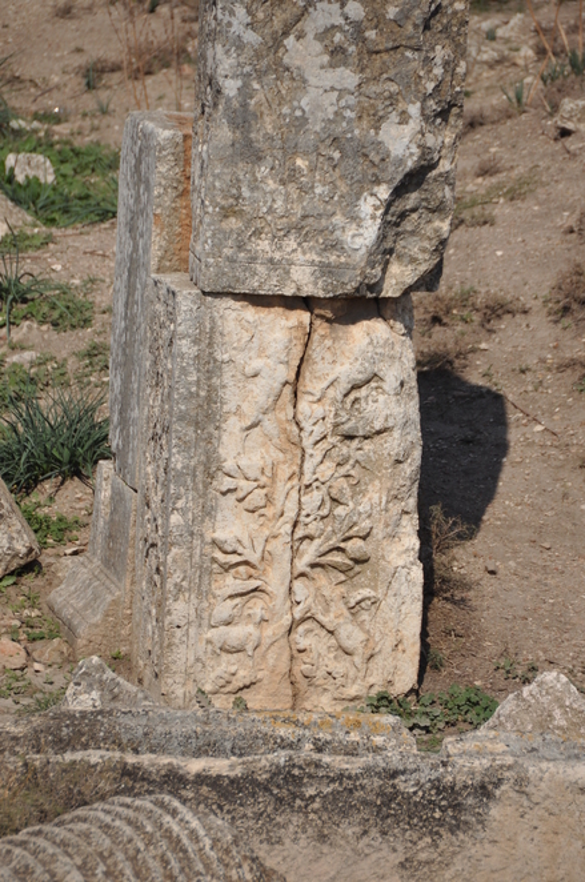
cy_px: 441
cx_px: 292
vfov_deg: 6.9
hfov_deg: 4.6
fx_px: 7339
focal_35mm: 300
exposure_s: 1/2000
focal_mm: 200
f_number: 5.6
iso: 200
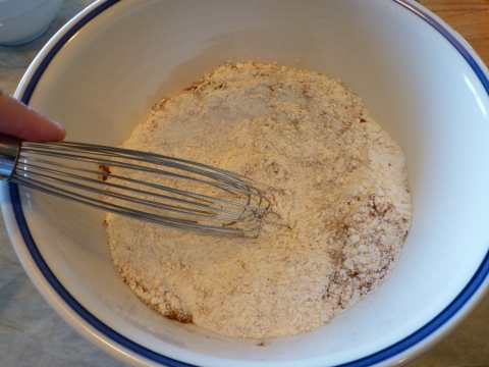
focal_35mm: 30
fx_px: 424
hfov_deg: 60.0
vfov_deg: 46.8
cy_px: 184
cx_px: 244
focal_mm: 5.4
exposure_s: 1/60
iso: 320
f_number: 3.6
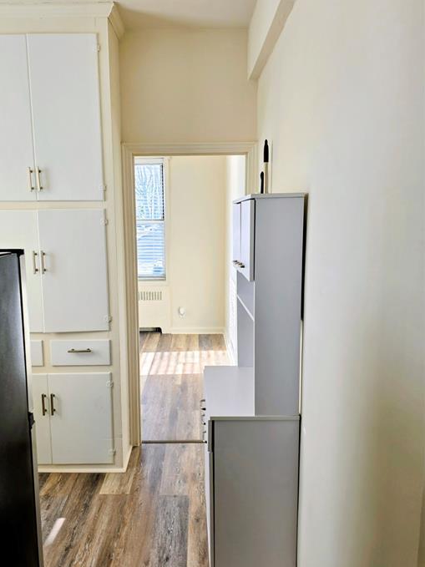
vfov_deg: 67.3
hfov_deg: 52.9
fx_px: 426
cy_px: 280
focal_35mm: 26
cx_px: 186
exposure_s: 1/120
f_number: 1.7
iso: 25
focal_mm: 6.3
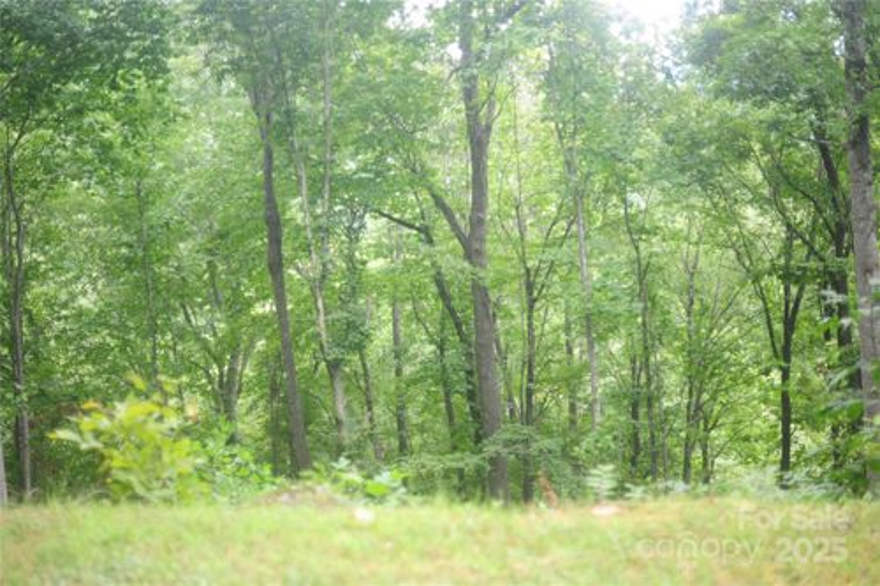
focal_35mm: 200
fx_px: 4887
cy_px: 293
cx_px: 440
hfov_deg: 10.3
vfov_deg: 6.9
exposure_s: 1/250
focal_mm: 200
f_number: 4.5
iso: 200
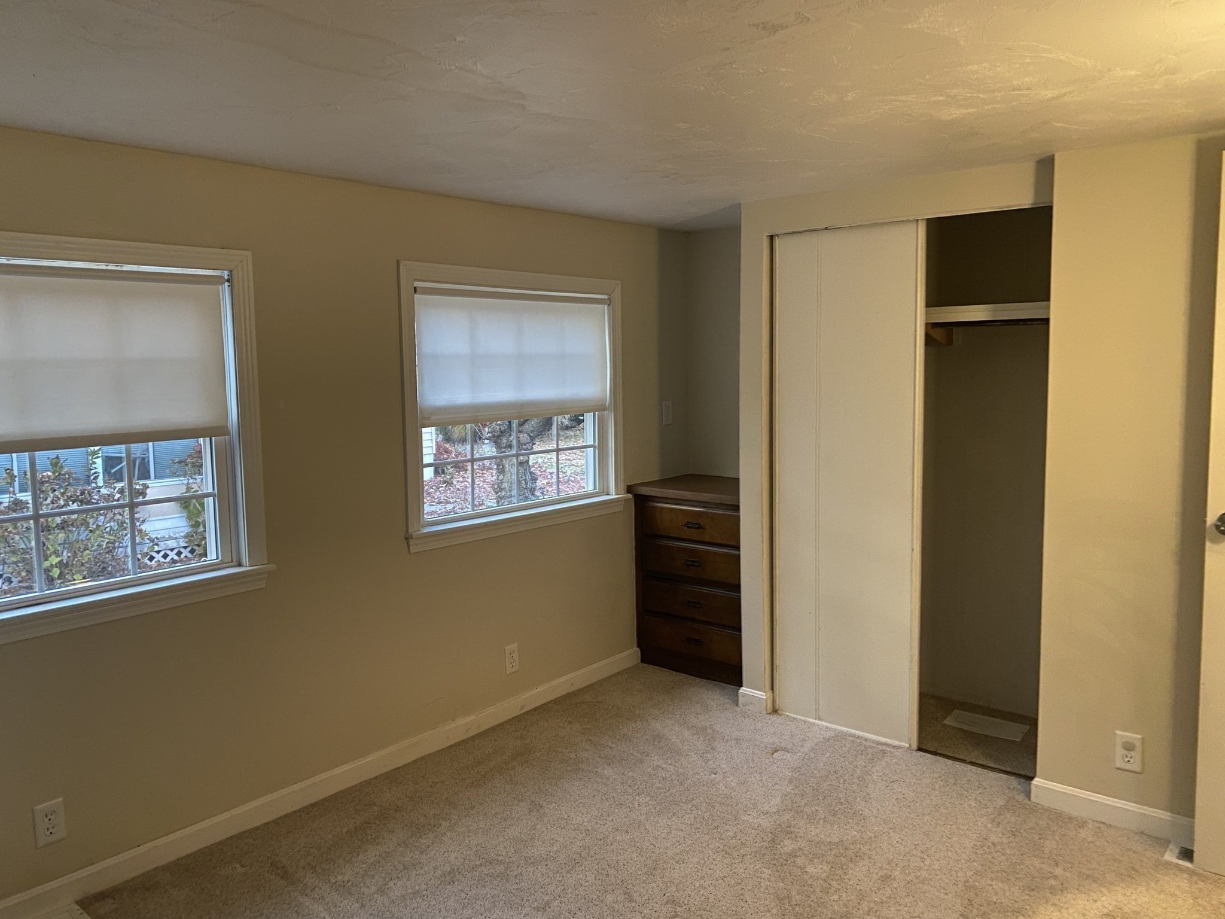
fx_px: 920
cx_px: 612
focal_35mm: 26
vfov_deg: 53.1
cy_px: 460
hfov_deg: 67.3
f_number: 1.8
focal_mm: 4.25
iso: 400
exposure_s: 1/60
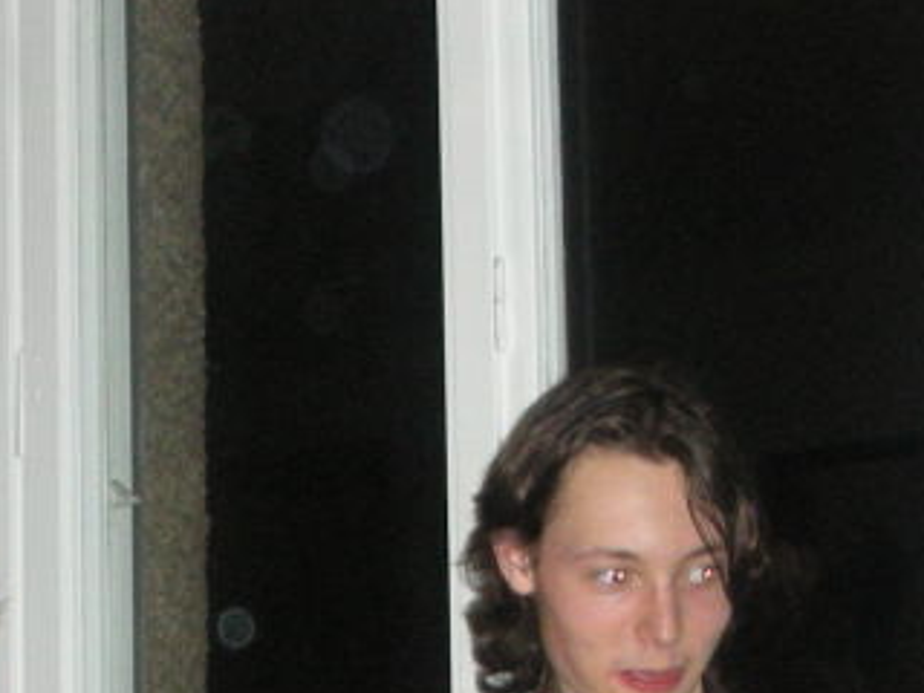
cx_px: 66
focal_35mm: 112
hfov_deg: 17.3
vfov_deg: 12.8
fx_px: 2990
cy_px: 915
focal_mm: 5.8
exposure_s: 1/60.1
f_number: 3
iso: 198
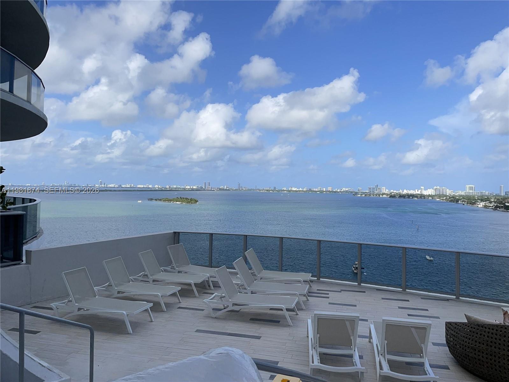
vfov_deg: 53.1
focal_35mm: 26
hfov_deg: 67.3
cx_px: 254
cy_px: 191
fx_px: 382
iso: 32
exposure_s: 1/4831
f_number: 1.6
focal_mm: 4.2
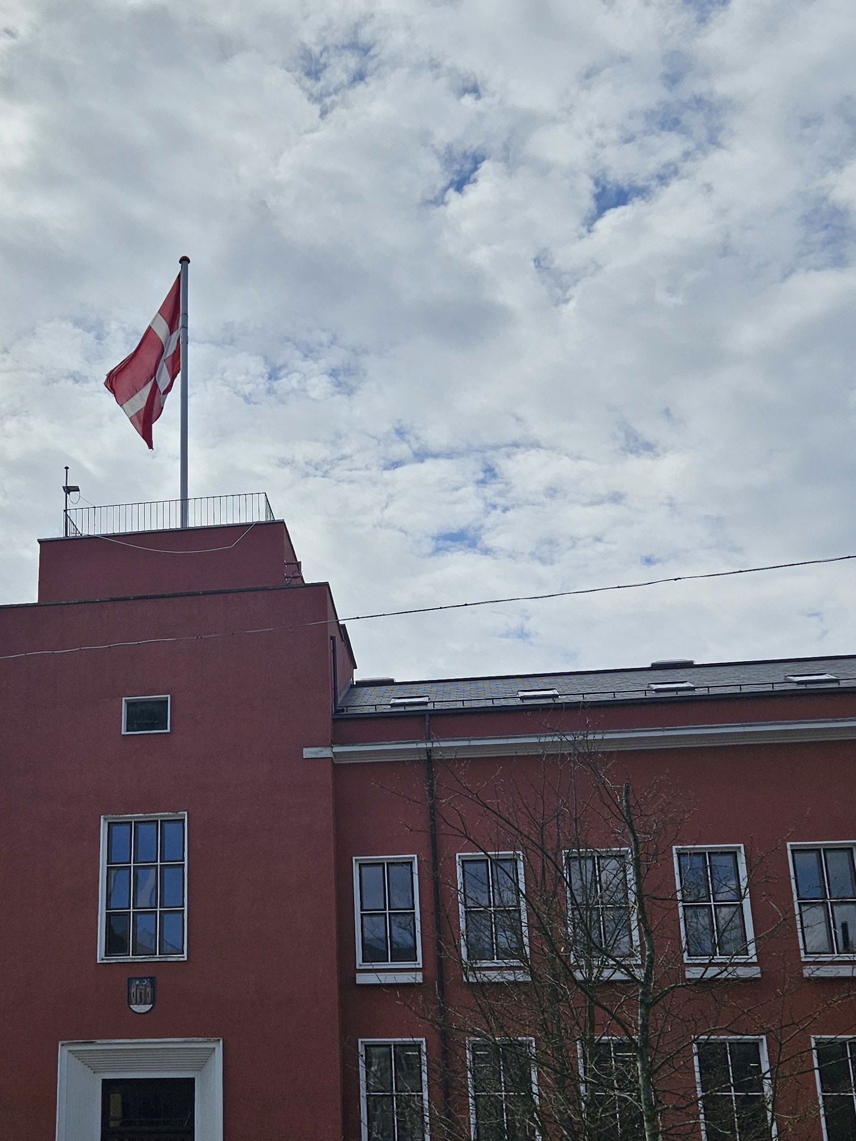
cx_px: 194
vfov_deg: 43.5
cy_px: 714
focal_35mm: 43
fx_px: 1418
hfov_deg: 32.8
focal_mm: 5.4
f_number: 1.8
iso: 25
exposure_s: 1/5401
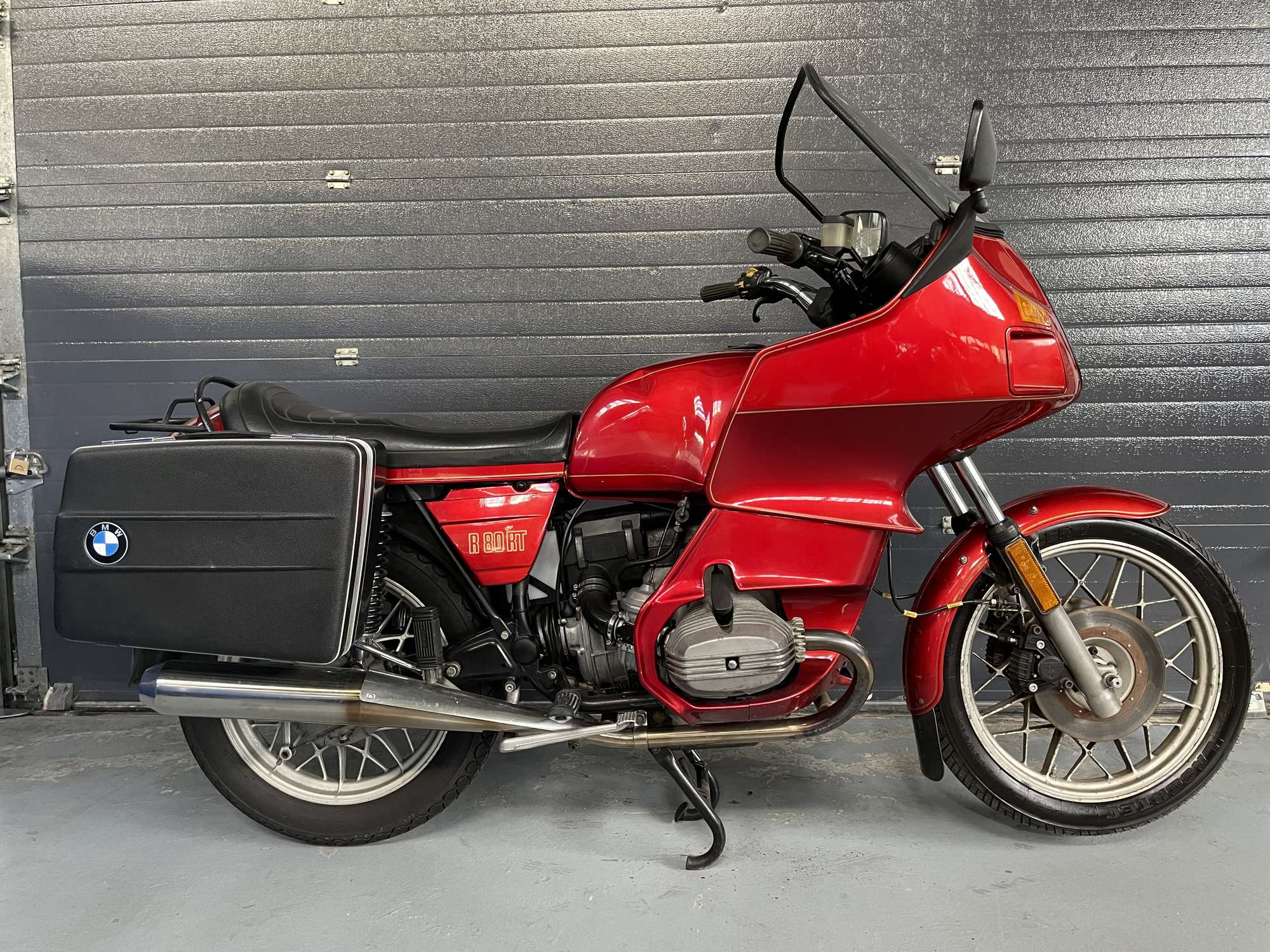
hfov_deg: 67.3
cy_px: 476
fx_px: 954
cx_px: 635
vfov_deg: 53.1
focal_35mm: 26
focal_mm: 4.2
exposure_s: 1/60
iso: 320
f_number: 1.6
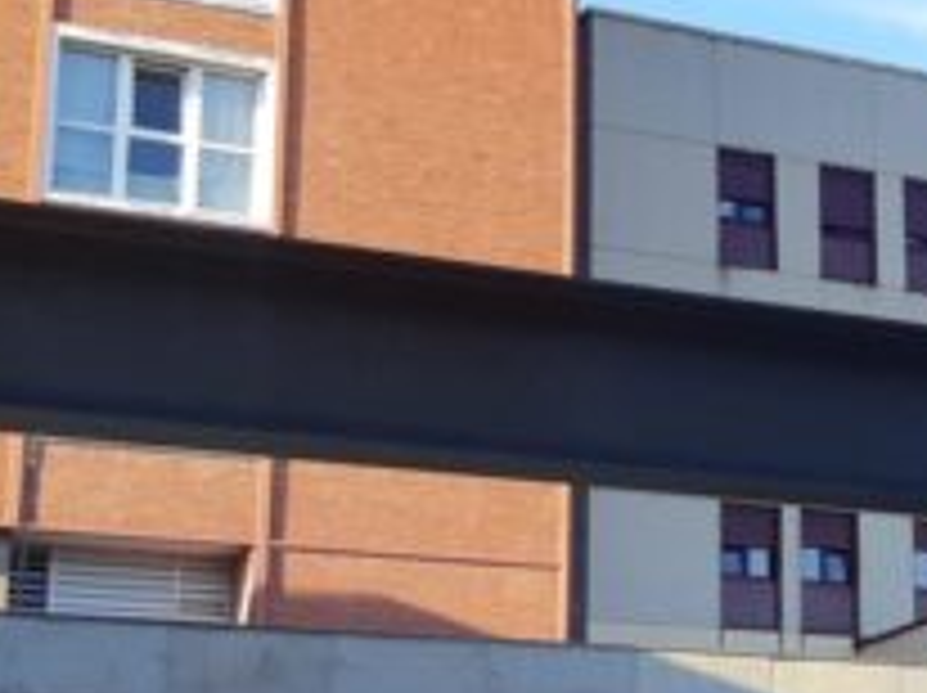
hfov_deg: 19.3
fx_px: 2595
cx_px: 1066
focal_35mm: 97
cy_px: 351
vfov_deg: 15.2
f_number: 1.7
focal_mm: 3.93
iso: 40
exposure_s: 1/590
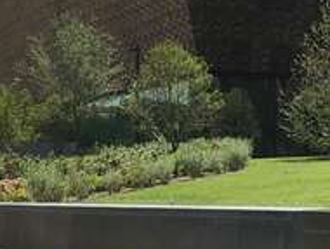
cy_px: 70
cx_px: 582
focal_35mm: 122
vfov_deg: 12.1
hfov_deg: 14.3
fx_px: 1165
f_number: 2.2
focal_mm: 4.15
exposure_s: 1/1637
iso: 25
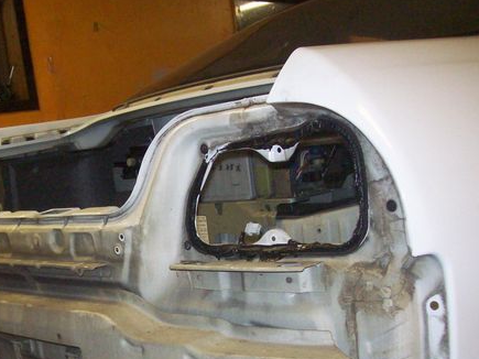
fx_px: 733
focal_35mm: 53
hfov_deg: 35.7
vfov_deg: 27.3
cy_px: 251
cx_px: 144
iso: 400
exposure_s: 1/128
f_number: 2.7
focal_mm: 6
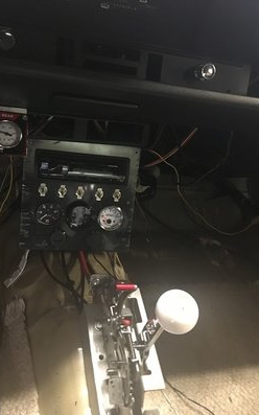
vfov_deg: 61.2
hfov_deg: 40.5
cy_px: 207
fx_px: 350
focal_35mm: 31
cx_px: 117
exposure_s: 1/15
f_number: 2.2
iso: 320
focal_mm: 4.15
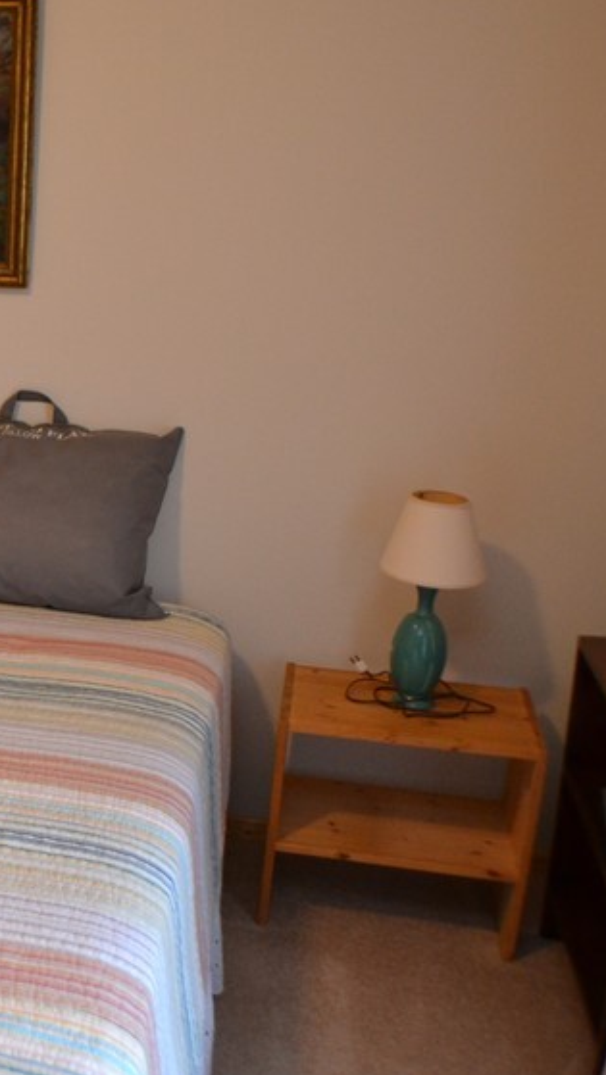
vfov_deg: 34.3
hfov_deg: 18.2
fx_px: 1740
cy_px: 475
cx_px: -210
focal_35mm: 61
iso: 1000
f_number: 3.8
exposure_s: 1/60
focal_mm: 20
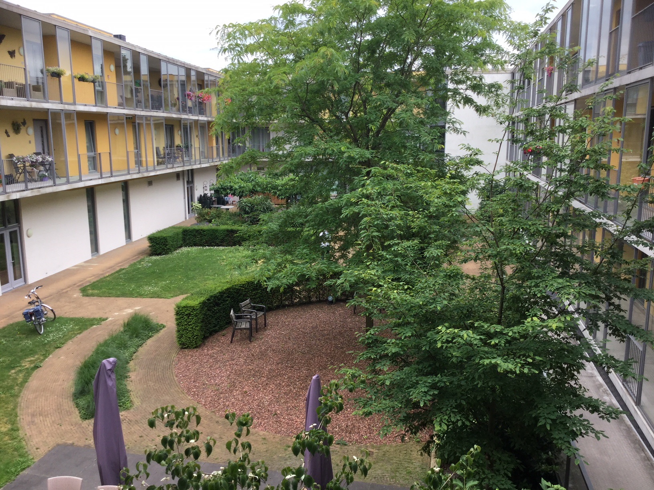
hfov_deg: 58.4
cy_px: 245
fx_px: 586
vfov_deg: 45.4
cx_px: 327
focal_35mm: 31
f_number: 2.4
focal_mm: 3.3
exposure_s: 1/254
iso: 25
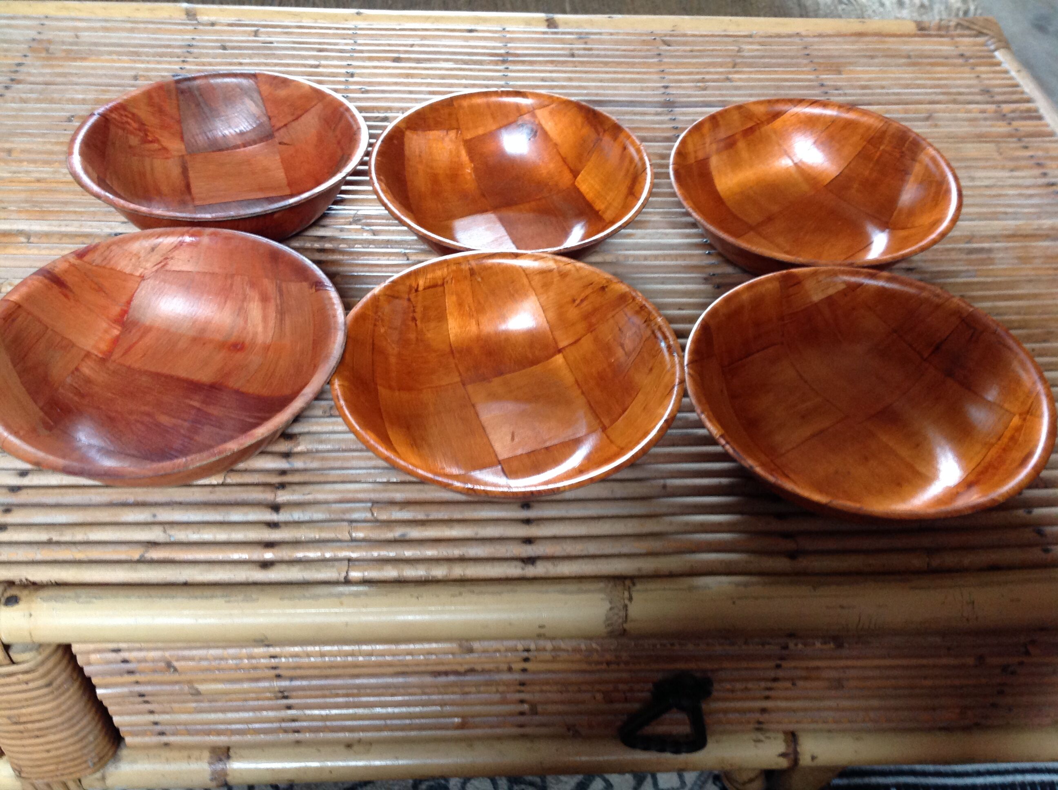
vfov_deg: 40.6
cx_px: 529
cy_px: 395
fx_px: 1068
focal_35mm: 35
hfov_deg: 52.7
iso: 160
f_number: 2.4
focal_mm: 4.28
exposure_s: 1/15
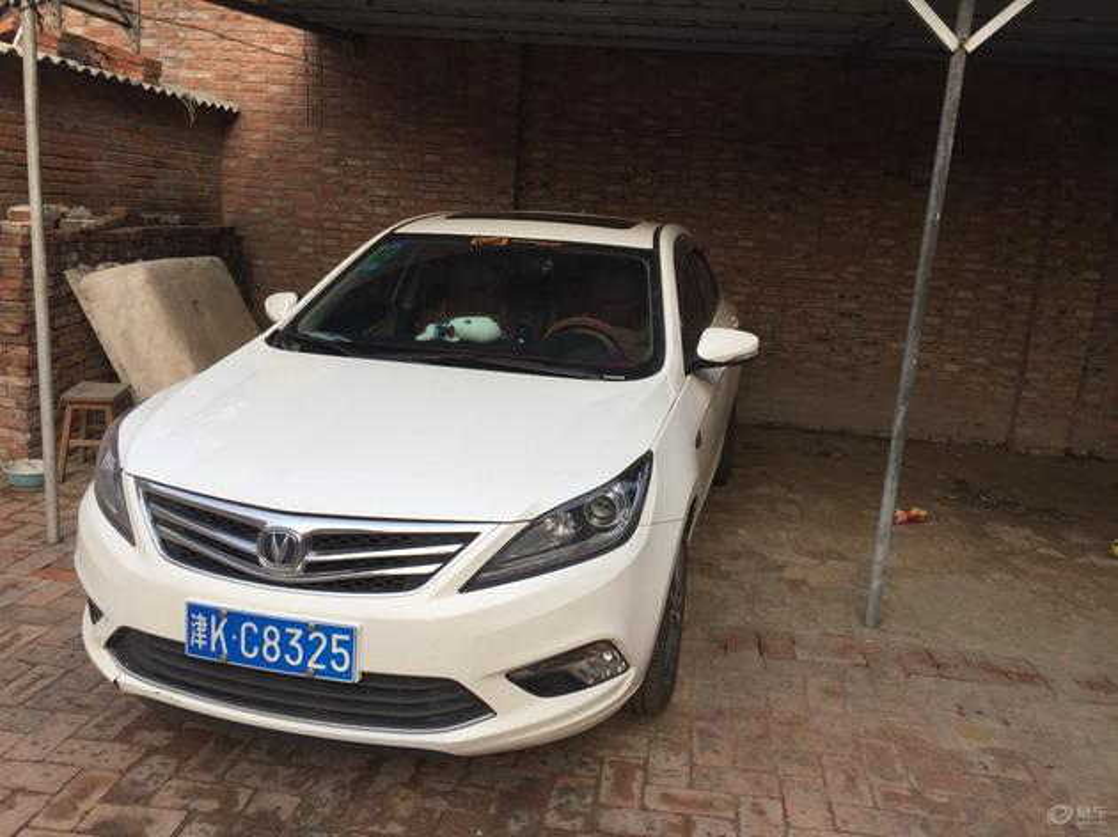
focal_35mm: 29
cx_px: 559
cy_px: 418
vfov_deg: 48.2
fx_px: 936
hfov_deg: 61.7
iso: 32
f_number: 2.2
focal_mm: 4.15
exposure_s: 1/1236
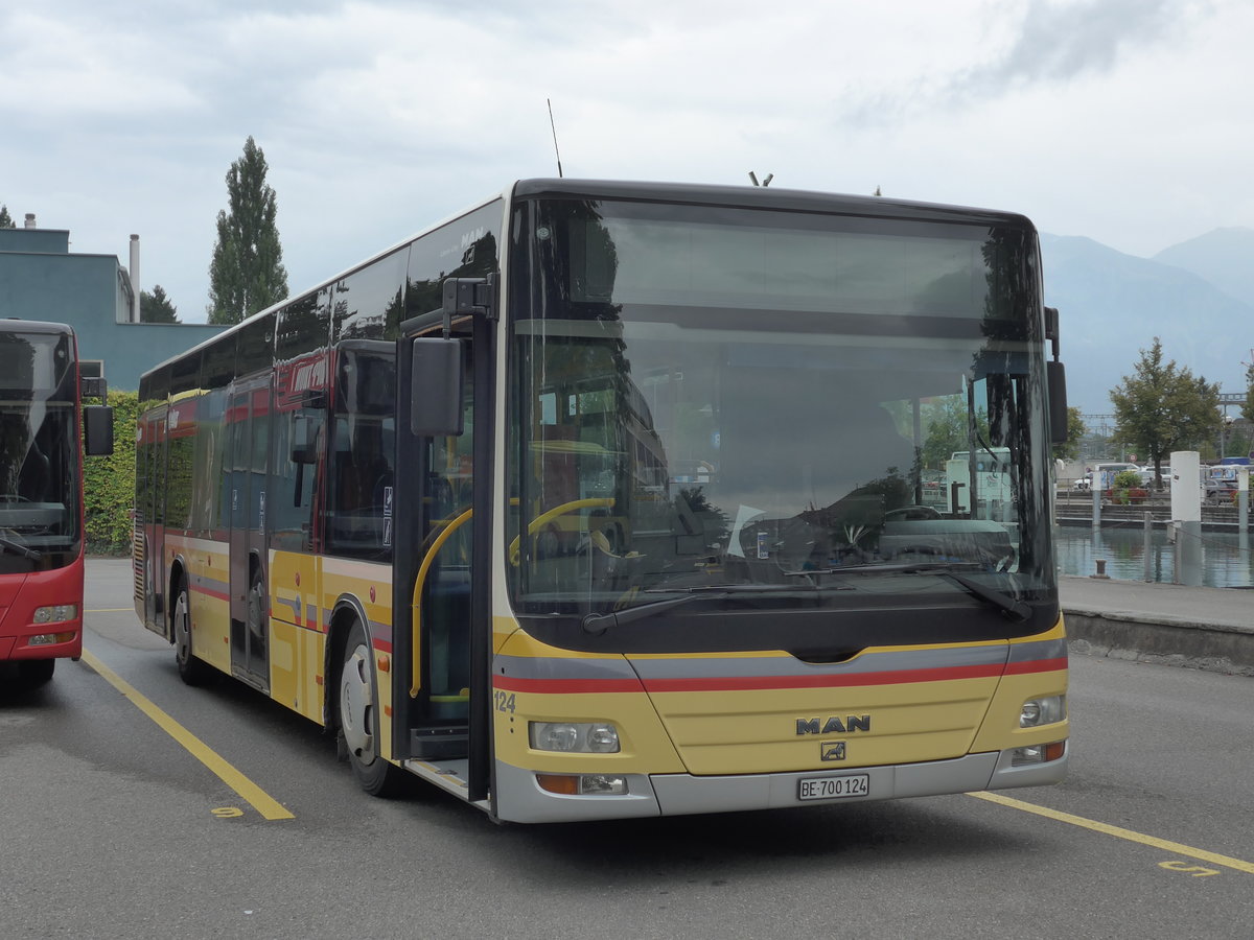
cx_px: 627
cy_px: 470
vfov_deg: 29.7
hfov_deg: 38.9
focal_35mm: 49
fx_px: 1775
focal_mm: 10.1
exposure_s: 1/250
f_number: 3.2
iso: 160
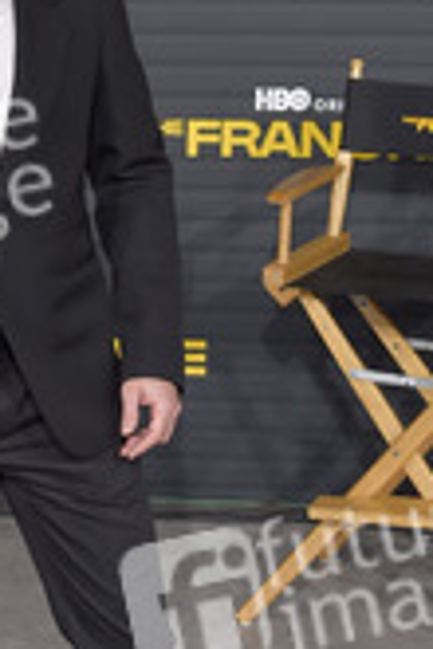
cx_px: -33
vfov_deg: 21.0
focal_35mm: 97
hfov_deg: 13.8
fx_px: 1750
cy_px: 389
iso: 320
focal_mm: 40
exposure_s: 1/250
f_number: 6.3
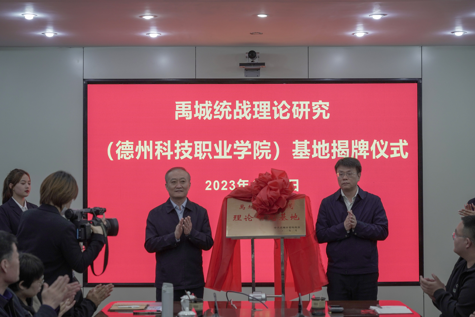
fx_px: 990
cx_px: 238
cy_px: 158
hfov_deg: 27.0
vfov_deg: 18.2
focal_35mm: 75
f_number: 4.5
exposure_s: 1/125
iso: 1000
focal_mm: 75
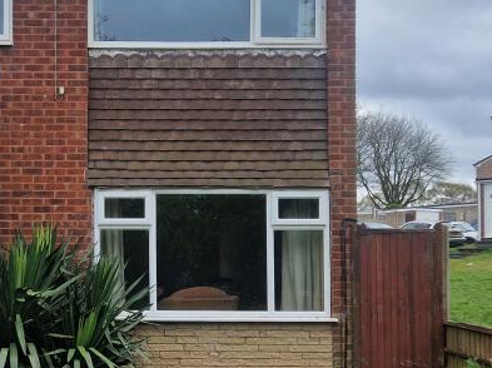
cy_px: 223
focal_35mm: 60
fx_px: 852
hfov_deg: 31.5
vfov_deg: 24.3
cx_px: 110
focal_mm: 5.4
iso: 50
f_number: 1.8
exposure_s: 1/1044
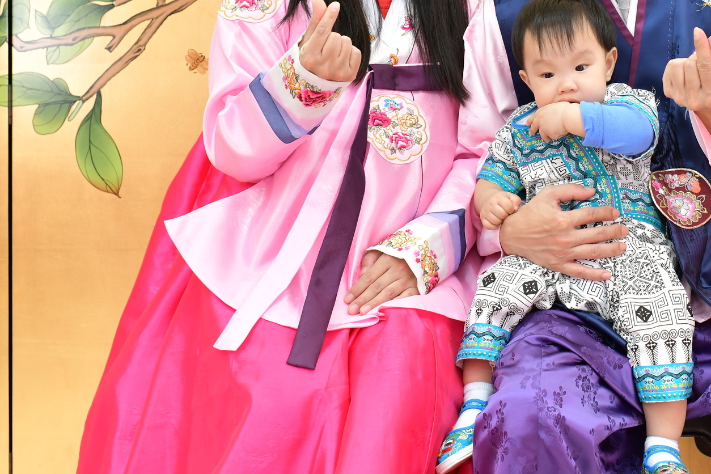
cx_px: 520
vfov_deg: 19.8
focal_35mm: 67
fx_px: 1323
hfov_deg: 29.7
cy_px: 24
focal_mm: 35
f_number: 4.5
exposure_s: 1/200
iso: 800
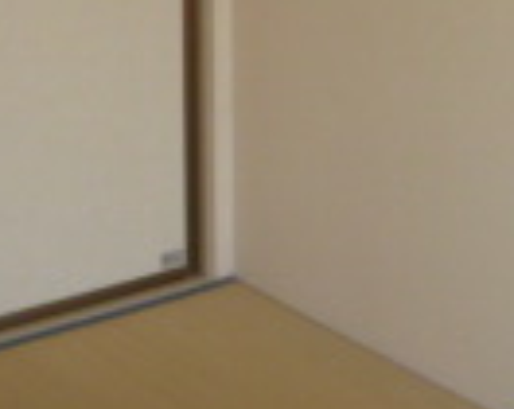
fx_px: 1730
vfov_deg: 12.6
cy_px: -261
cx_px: 393
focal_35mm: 114
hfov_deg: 16.8
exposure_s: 1/100
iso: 100
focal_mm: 4.3
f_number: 2.5
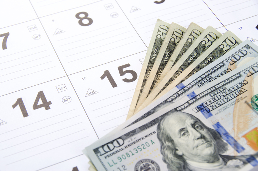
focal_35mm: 78
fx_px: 558
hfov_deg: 26.0
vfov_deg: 17.4
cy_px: 86
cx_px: 129
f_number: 9
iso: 100
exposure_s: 1/160
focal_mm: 52
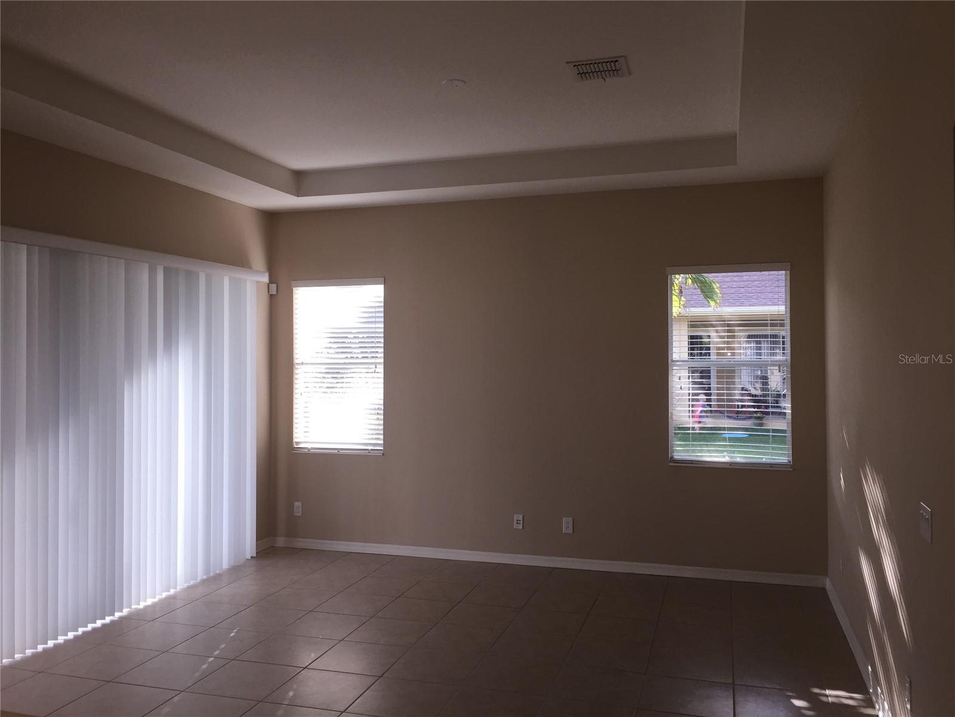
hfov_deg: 61.7
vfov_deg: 48.2
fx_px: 800
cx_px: 478
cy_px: 358
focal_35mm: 29
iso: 40
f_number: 2.2
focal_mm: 4.15
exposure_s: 1/133
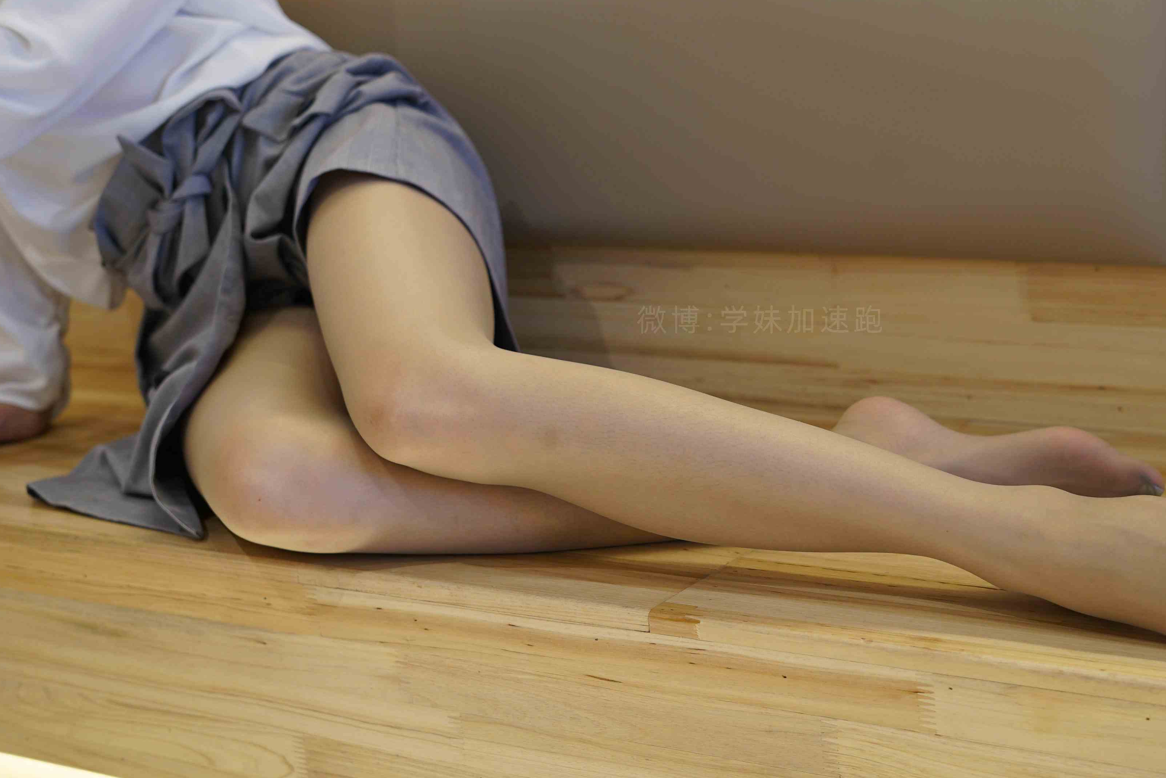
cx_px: 654
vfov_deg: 20.6
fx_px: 2139
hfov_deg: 30.5
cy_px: 428
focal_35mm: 66
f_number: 3.2
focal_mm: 50
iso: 250
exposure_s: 1/25
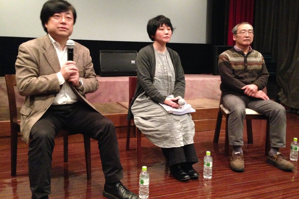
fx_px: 291
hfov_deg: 54.4
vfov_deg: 37.8
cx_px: 150
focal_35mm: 35
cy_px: 90
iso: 800
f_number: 2.4
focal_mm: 4.12
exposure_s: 1/15
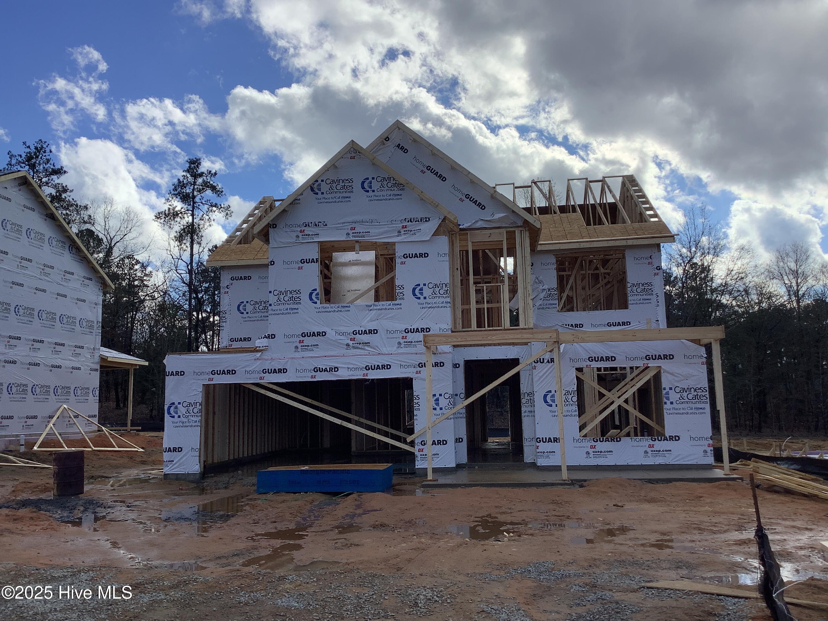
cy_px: 310
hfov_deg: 58.4
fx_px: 742
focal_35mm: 31
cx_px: 414
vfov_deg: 45.4
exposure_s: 1/1894
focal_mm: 3.3
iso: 25
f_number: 2.4
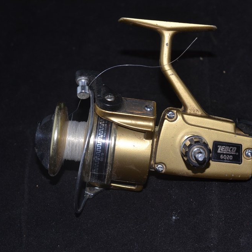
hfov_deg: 22.4
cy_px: 127
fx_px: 634
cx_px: 170
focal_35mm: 77
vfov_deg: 22.5
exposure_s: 1/60
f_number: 8
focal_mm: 40
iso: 100
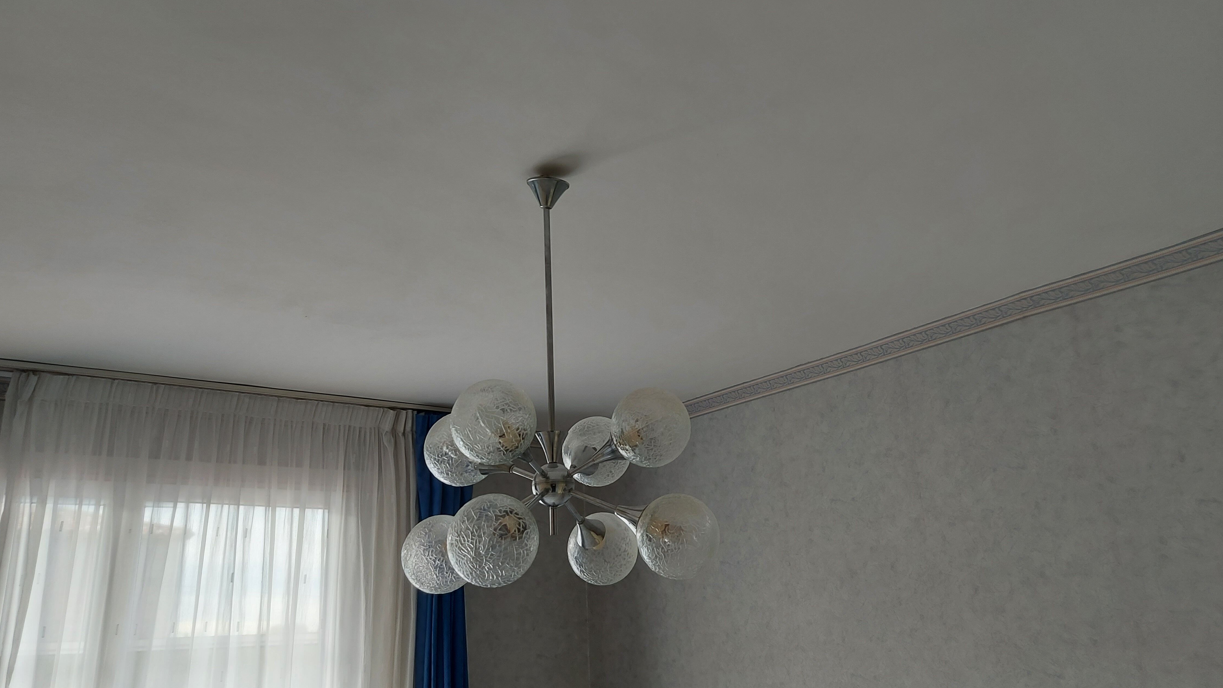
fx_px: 876
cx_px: 612
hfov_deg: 69.9
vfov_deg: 42.9
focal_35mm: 27
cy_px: 343
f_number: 1.8
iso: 50
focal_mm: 5.23
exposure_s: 1/50
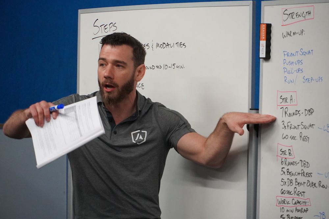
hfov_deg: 10.2
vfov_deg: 6.8
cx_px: 164
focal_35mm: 202
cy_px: 110
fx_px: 1851
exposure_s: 1/250
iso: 5000
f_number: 5.6
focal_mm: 135
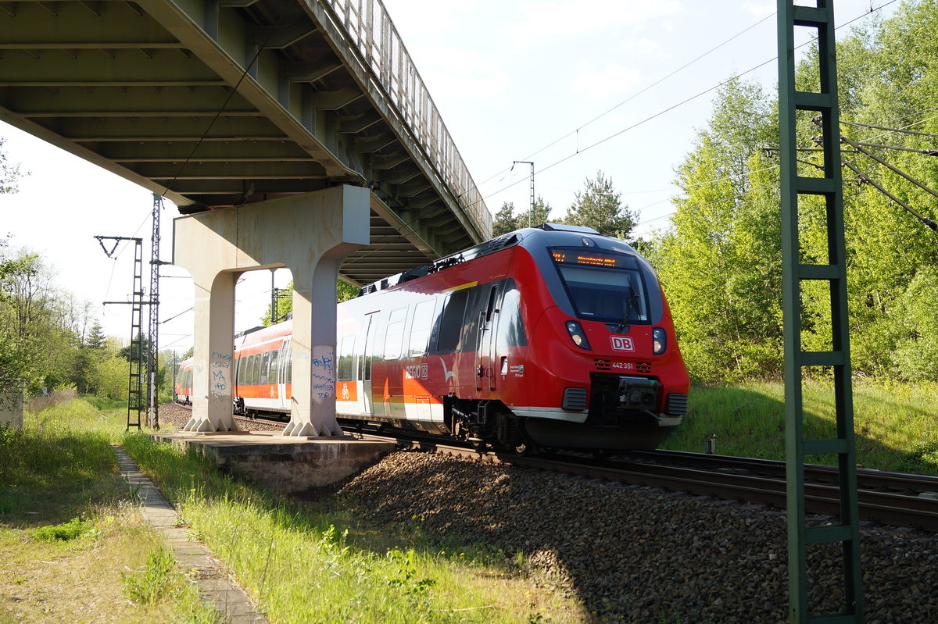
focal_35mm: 39
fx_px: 1016
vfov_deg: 34.2
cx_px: 469
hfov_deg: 49.6
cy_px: 312
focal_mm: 26
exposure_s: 1/640
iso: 200
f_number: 4
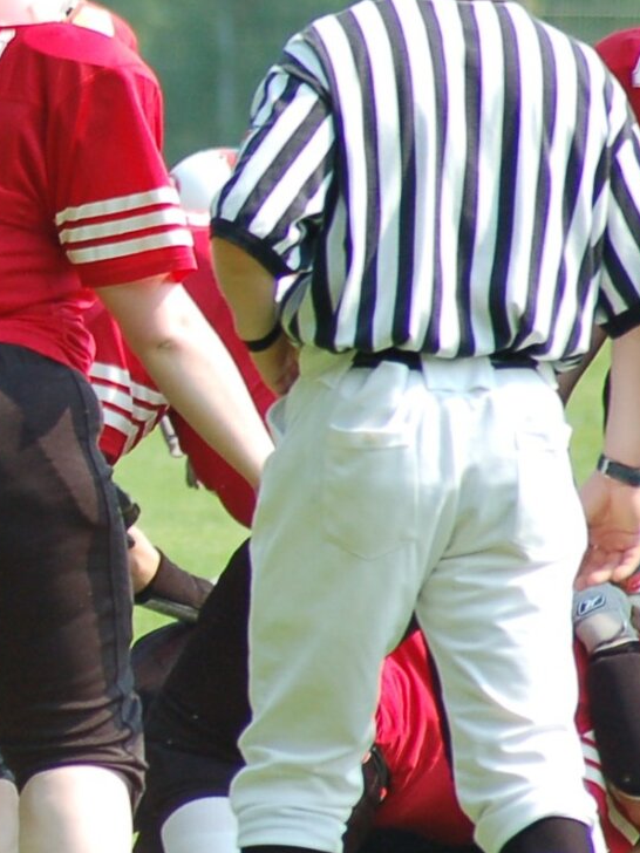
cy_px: 264
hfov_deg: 1.7
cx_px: -604
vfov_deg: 2.3
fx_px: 20916
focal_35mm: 848
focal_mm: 195
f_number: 5
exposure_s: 1/800
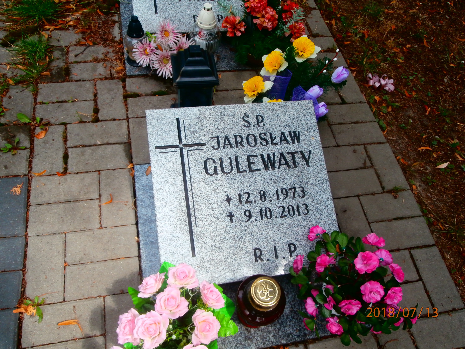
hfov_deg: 60.0
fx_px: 403
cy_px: 174
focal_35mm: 30
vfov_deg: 46.8
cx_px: 232
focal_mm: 5.36
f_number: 3.5
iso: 100
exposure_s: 1/320
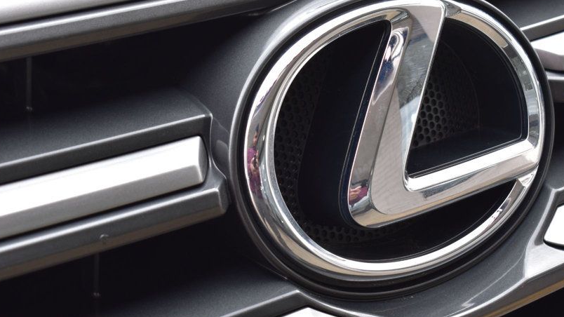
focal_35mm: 80
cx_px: 337
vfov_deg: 15.1
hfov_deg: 26.5
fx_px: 1196
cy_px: 149
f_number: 9
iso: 400
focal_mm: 40
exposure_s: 1/100
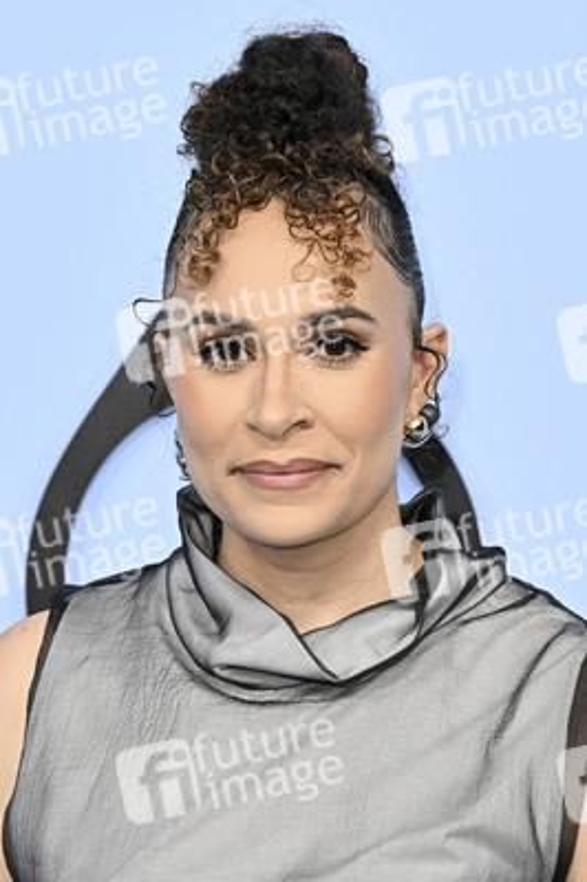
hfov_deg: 10.4
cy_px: 441
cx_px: 294
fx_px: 3234
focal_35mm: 132
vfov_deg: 15.5
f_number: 5.6
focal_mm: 88
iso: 1600
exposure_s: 1/320
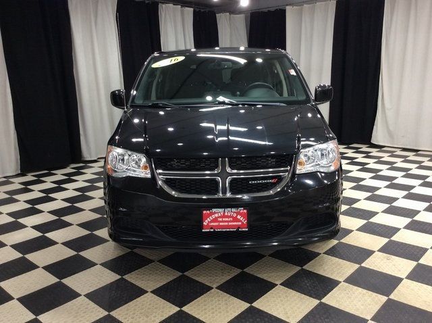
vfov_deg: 44.1
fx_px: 399
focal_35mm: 32
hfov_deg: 56.9
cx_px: 216
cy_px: 162
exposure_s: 1/25
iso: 64
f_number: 2.4
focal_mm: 3.3
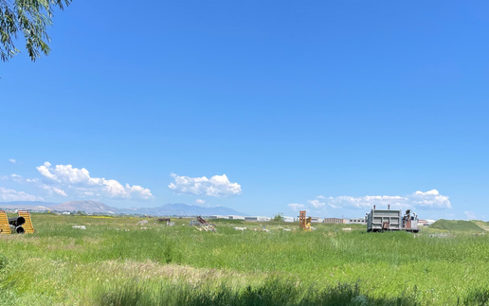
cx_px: 249
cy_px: 258
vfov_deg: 30.3
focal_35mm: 41
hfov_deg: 48.2
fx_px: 547
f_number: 1.6
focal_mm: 4.2
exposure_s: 1/2882
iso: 32
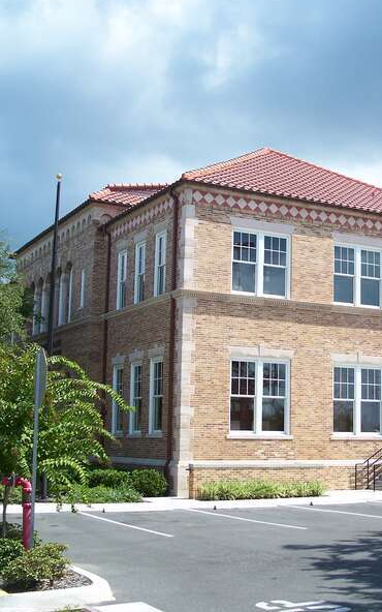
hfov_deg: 24.1
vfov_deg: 38.2
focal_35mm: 53
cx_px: 297
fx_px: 883
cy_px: 303
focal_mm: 7.8
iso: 64
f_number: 2.8
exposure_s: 1/640
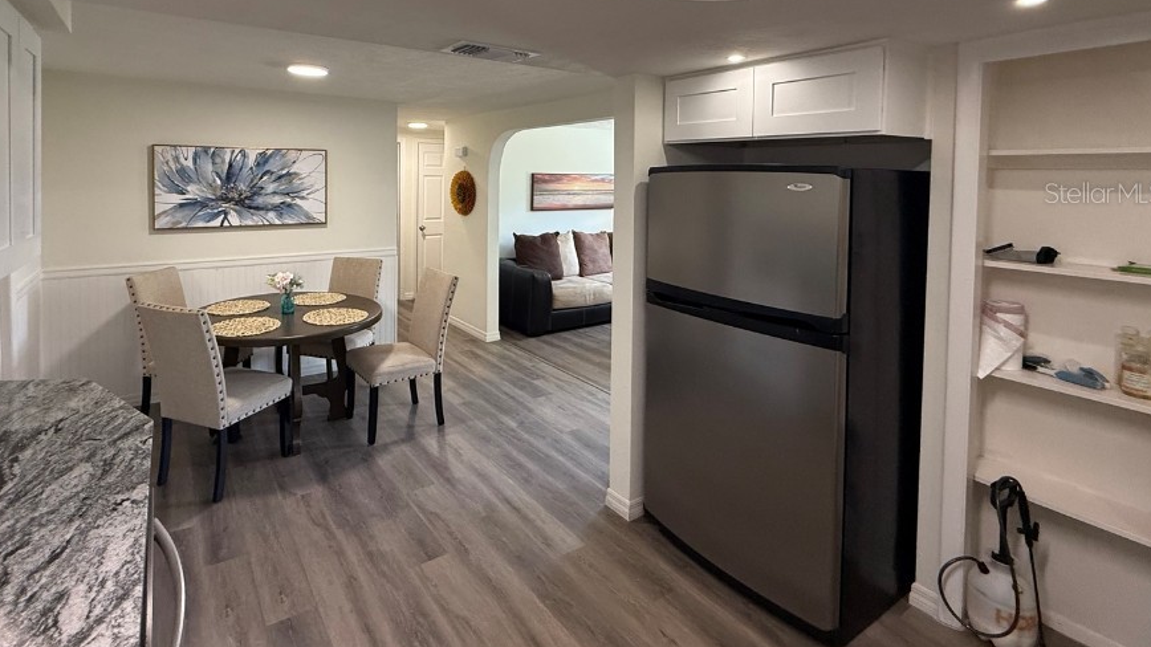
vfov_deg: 58.9
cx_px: 491
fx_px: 549
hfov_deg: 92.0
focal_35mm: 18
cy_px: 192
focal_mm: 2.22
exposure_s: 1/120
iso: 250
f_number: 2.2
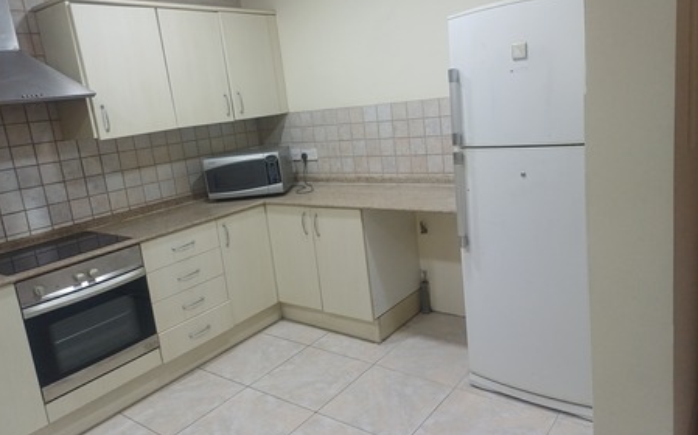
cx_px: 352
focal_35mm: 27
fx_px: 513
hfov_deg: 68.4
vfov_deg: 45.9
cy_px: 200
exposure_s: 1/50
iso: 100
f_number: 1.8
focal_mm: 4.65
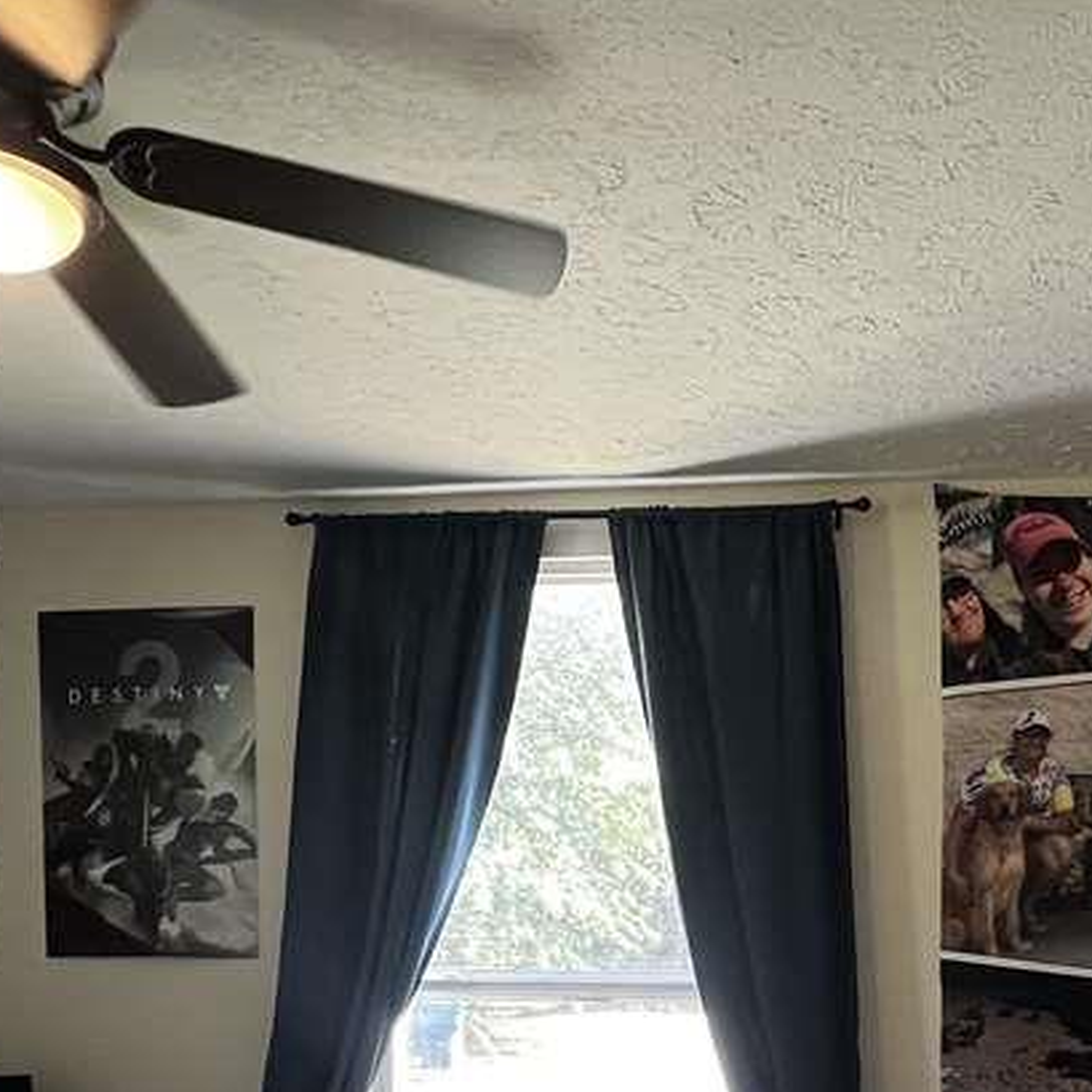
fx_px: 1285
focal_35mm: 36
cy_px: 996
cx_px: 942
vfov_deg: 42.1
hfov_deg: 42.9
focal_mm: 1.57
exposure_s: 1/120
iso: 200
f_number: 1.8
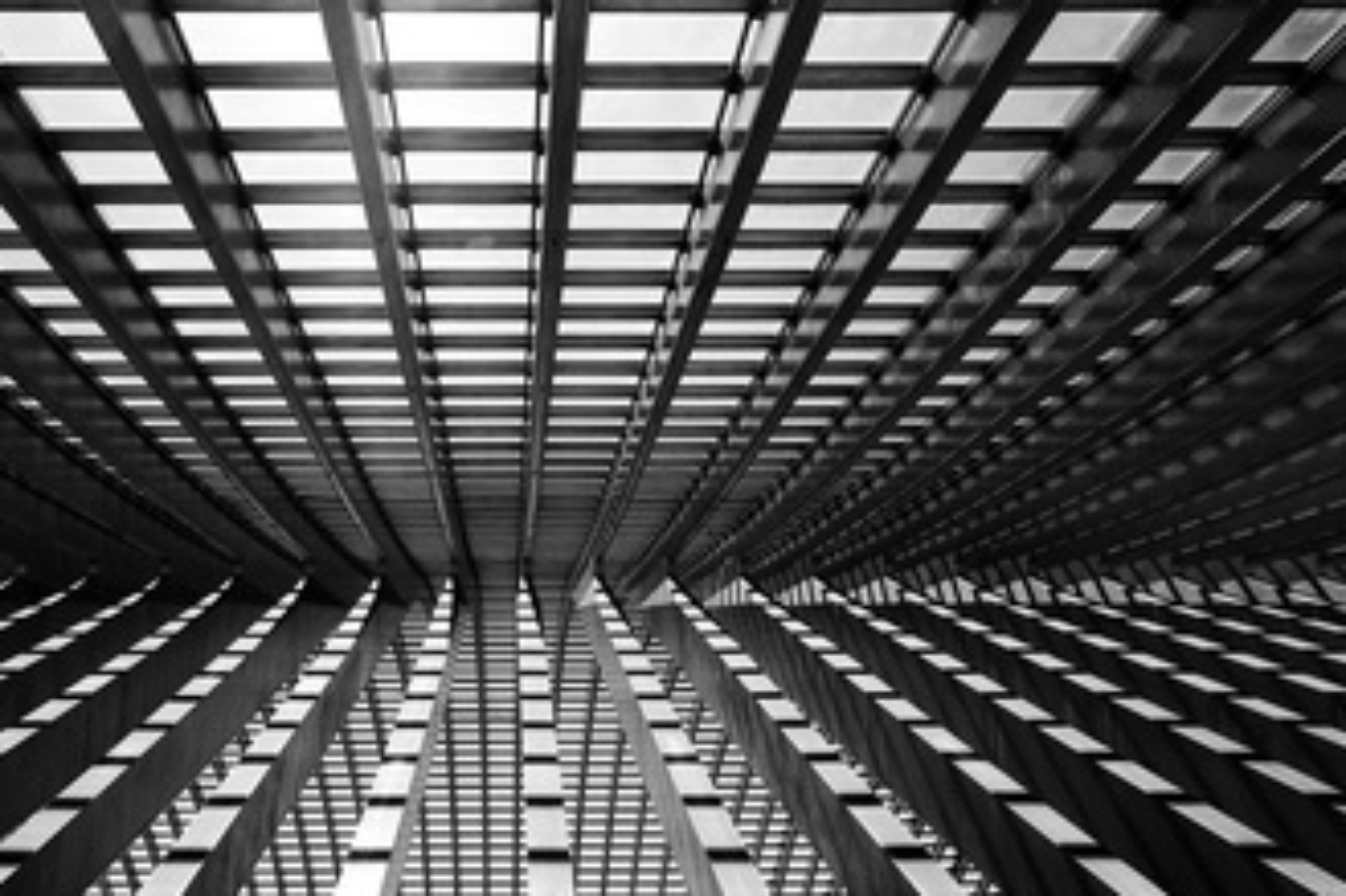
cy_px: 581
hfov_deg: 46.3
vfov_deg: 31.7
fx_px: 1569
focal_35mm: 42
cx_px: 573
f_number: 11
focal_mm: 20
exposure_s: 1/323
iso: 200
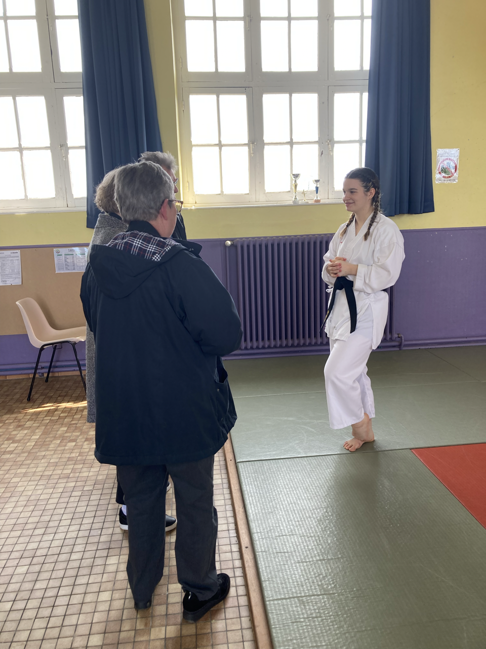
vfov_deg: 63.4
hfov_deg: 49.7
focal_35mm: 28
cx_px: 243
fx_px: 524
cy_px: 324
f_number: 1.8
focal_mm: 3.99
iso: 25
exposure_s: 1/121
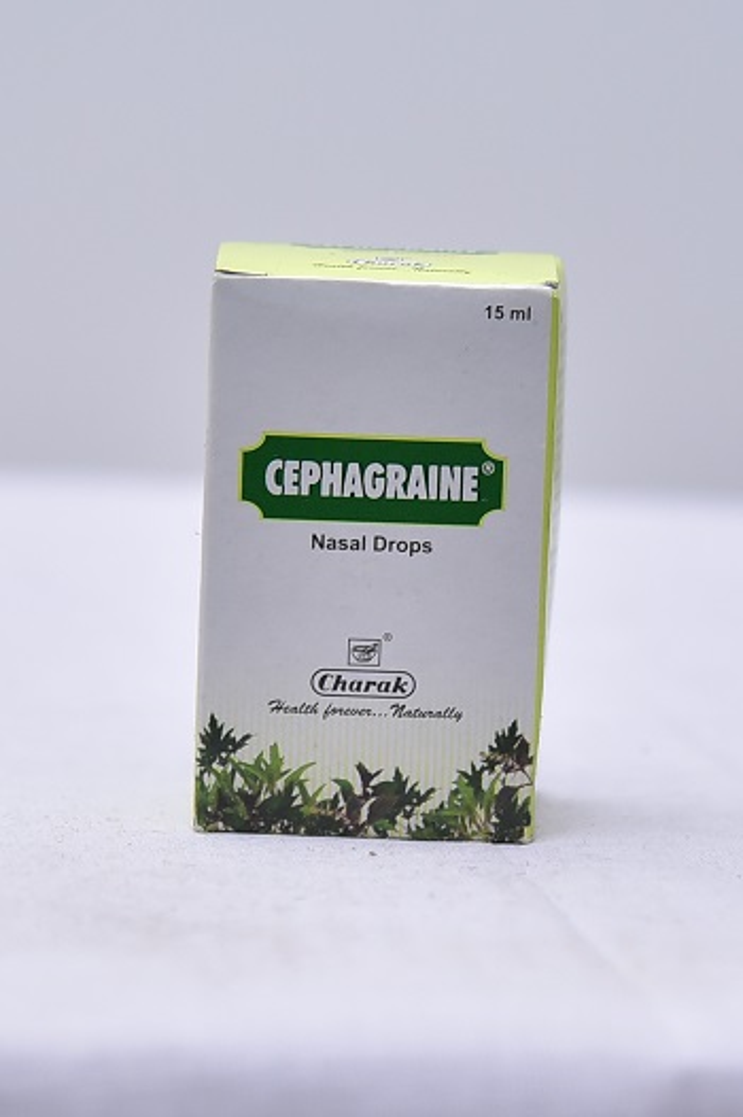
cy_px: 558
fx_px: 2418
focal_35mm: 78
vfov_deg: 26.0
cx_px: 372
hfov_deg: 17.5
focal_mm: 78
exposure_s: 1/160
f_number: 4
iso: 1250
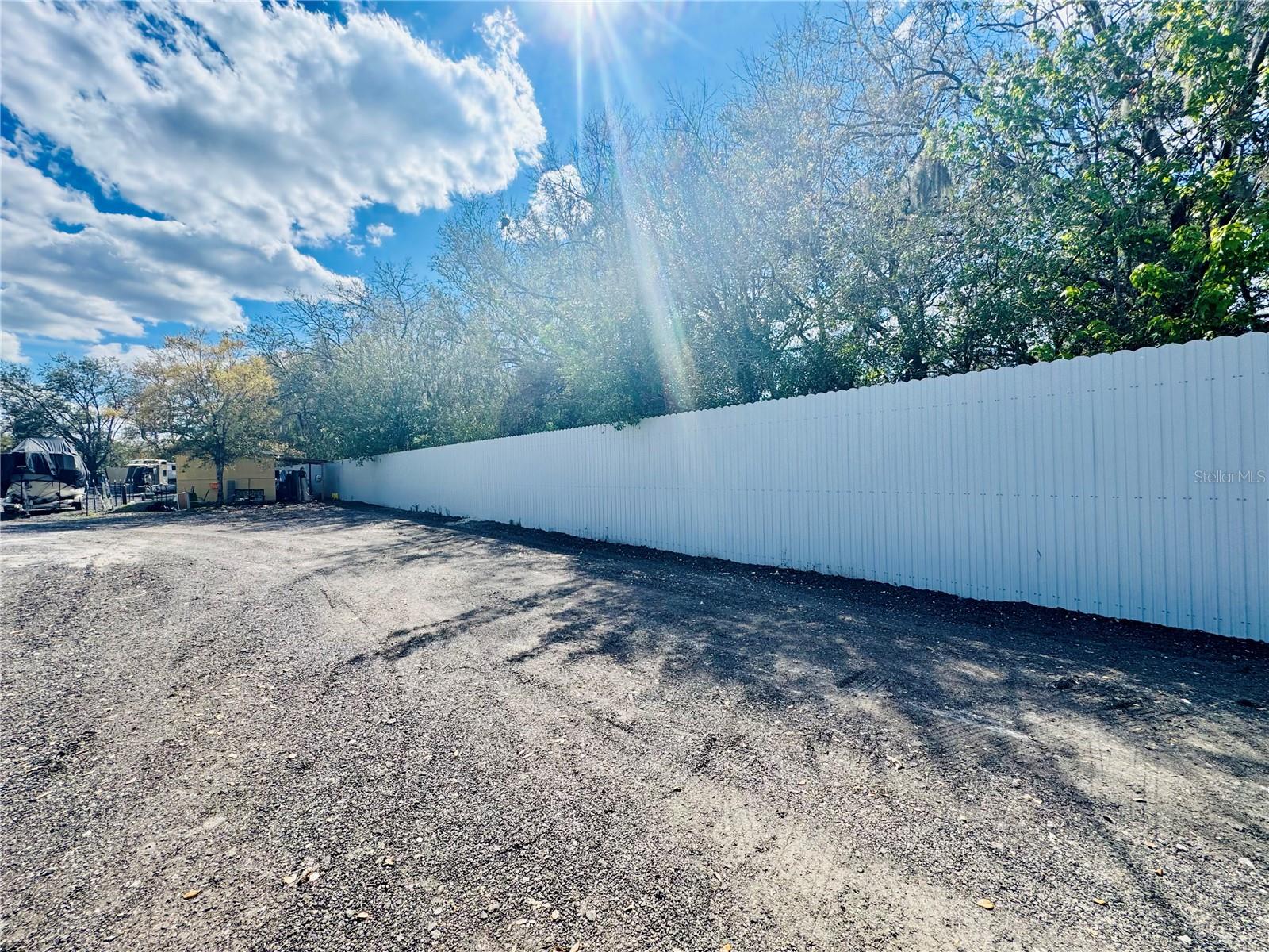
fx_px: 513
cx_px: 634
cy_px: 476
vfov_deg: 85.7
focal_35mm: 14
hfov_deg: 102.1
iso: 50
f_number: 2.2
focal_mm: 2.22
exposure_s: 1/1126
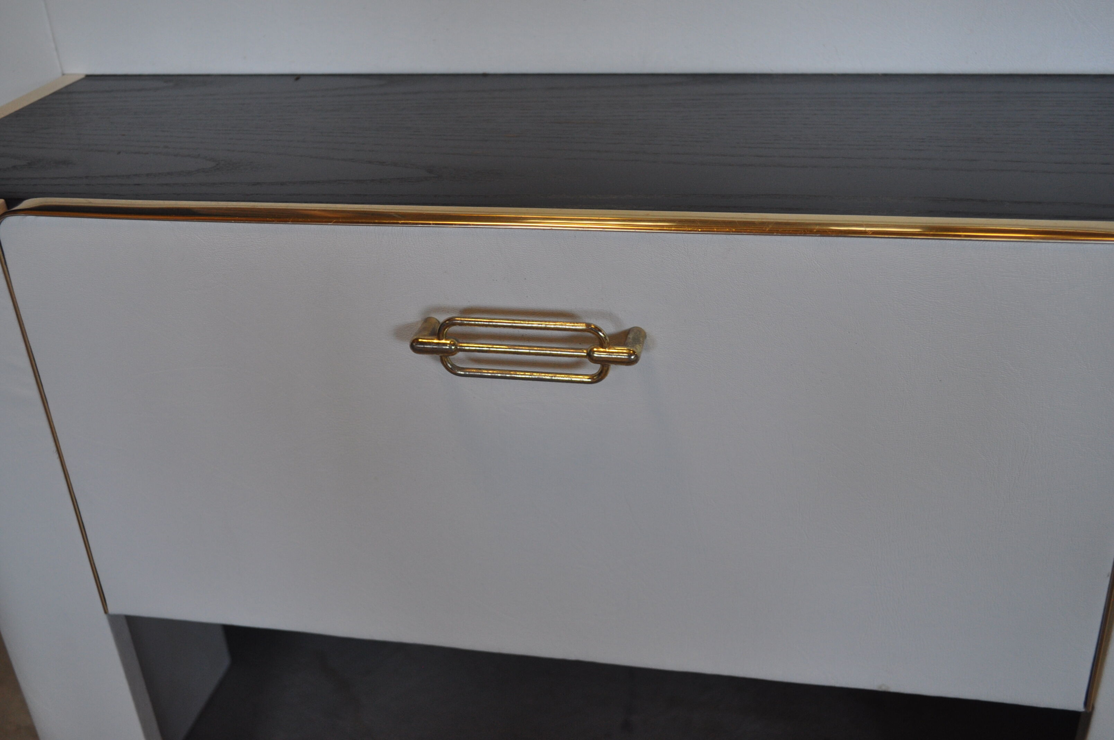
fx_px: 1205
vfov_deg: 34.1
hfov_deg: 49.6
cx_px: 557
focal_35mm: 39
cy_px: 370
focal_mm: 26
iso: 560
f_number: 4.2
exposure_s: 1/60
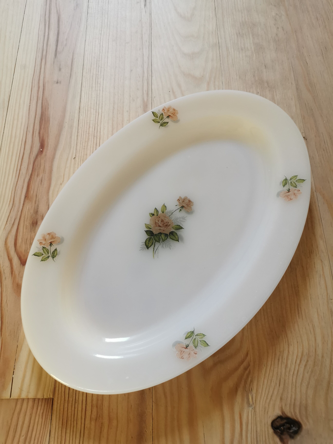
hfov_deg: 51.4
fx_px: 346
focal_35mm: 27
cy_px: 222
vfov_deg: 65.3
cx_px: 166
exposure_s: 1/100
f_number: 1.8
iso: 160
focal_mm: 5.58
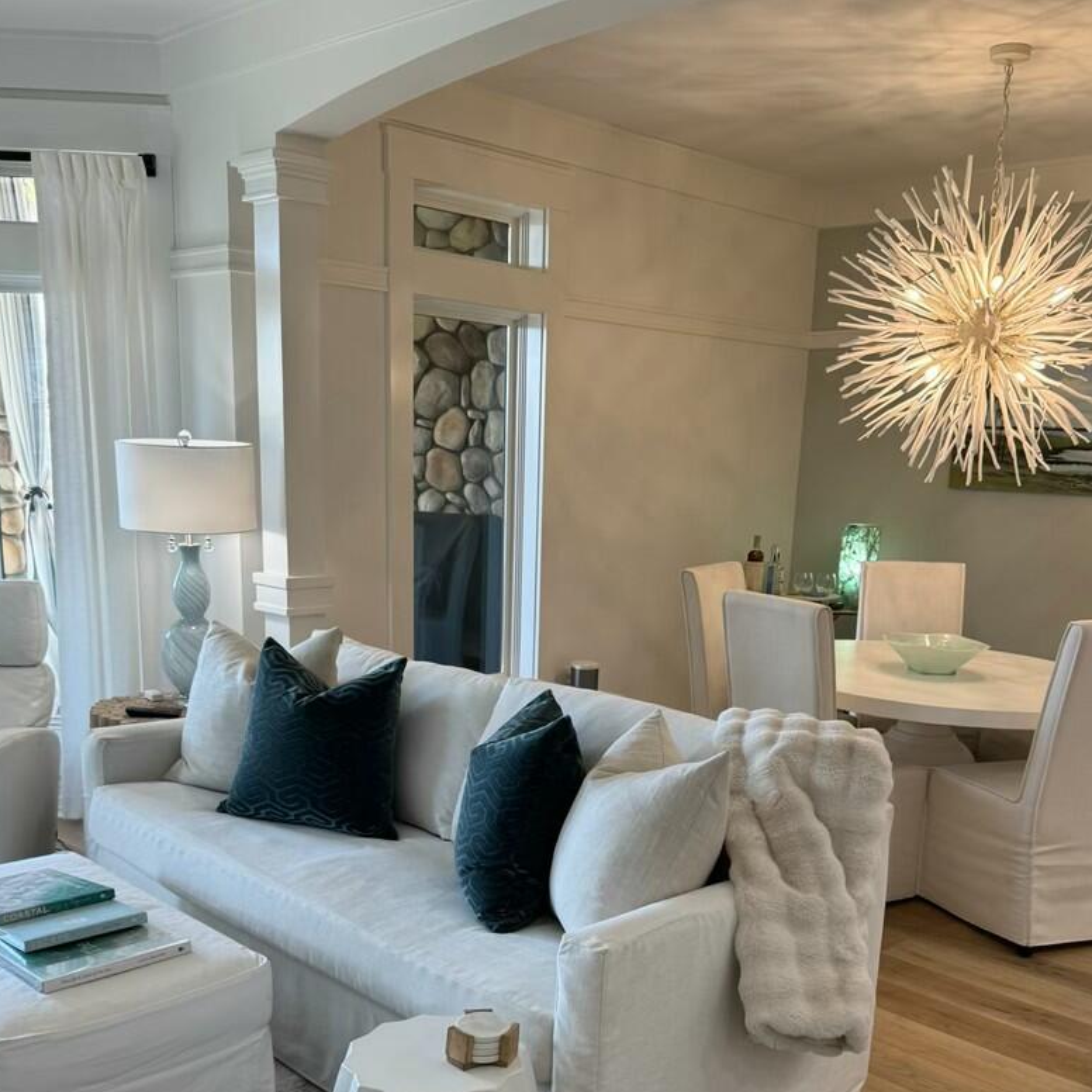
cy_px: 742
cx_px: 576
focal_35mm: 35
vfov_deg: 46.4
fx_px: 1249
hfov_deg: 47.2
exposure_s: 1/120
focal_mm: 6.76
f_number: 1.78
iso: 125
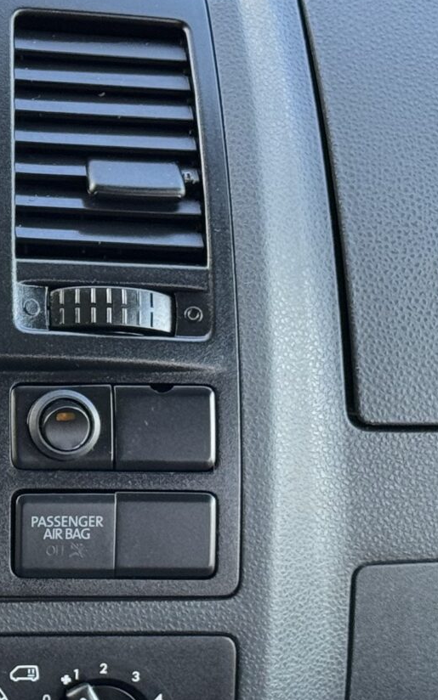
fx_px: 3018
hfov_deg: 7.9
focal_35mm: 158
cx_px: -438
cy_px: 397
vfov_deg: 13.2
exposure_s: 1/60
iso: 125
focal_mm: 6.76
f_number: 1.78
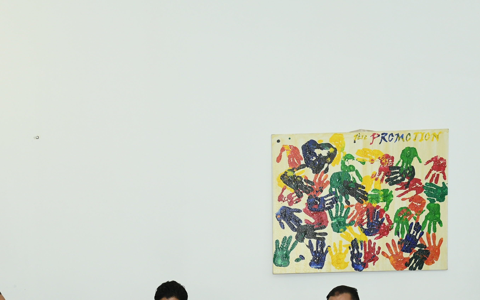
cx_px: 149
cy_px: 359
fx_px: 1099
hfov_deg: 24.5
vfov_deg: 15.0
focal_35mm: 84
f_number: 4.5
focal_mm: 36
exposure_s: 1/125
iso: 1000
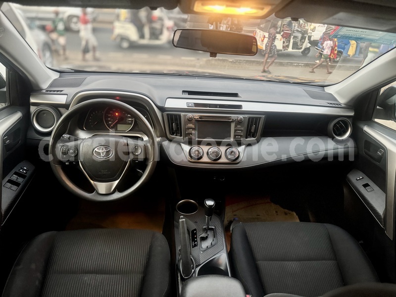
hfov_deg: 71.6
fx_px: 275
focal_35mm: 24
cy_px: 148
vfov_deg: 56.8
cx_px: 198
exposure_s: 1/41
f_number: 1.78
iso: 800
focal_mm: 6.76
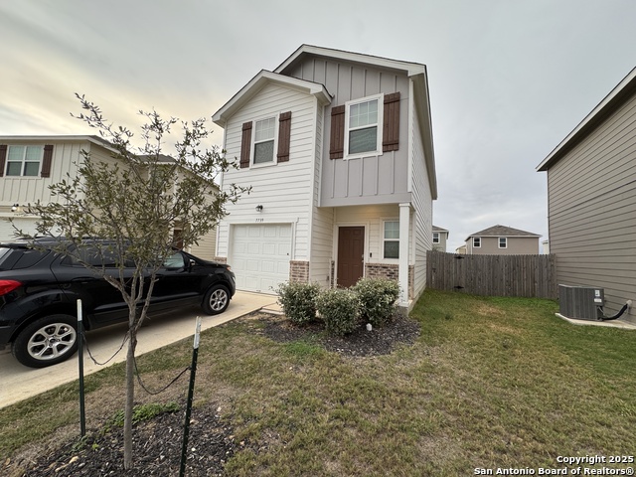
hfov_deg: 102.1
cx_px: 318
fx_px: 257
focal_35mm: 14
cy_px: 238
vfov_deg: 85.7
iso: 40
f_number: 2.2
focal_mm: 2.22
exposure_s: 1/236
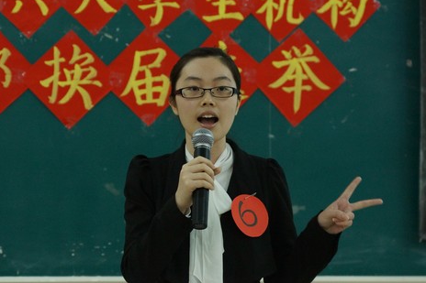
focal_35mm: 97
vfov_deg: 14.1
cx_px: 202
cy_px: 145
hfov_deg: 21.0
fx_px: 1147
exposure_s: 1/100
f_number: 3.5
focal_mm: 50
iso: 1600
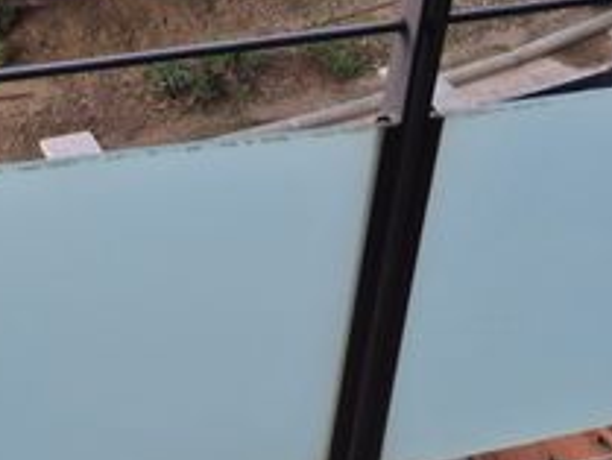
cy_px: -179
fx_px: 1168
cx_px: -102
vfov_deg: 20.0
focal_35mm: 66
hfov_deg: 26.4
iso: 25
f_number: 1.8
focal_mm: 5.4
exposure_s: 1/305
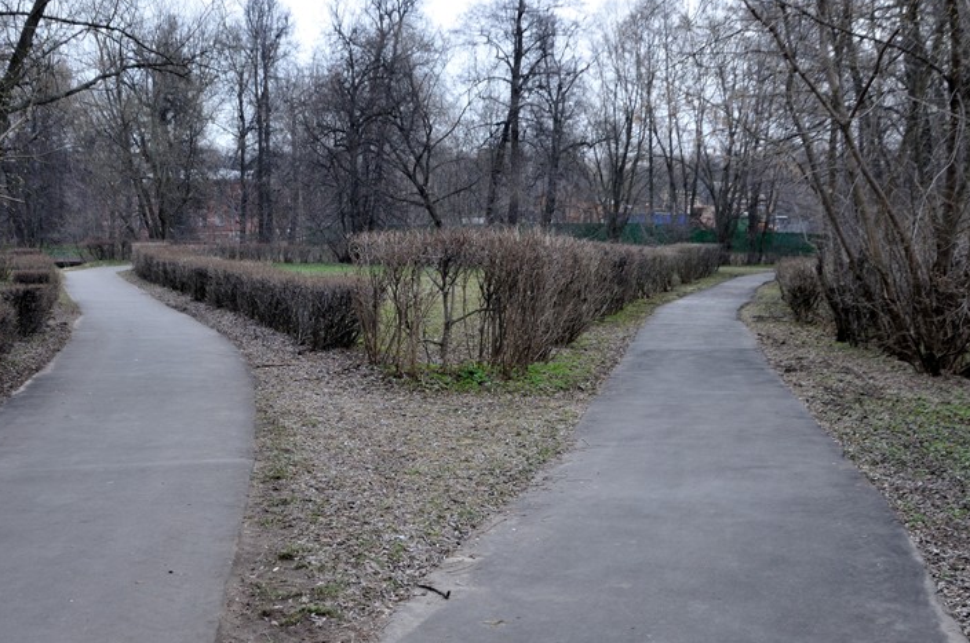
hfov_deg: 42.7
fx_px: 1237
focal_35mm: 46
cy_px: 352
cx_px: 427
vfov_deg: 29.1
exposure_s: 1/125
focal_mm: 24
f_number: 7.1
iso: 400
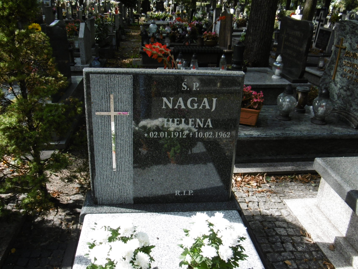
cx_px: 176
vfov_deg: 41.8
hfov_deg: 54.0
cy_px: 145
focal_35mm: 34
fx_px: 352
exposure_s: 1/250
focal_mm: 5
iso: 100
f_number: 3.3
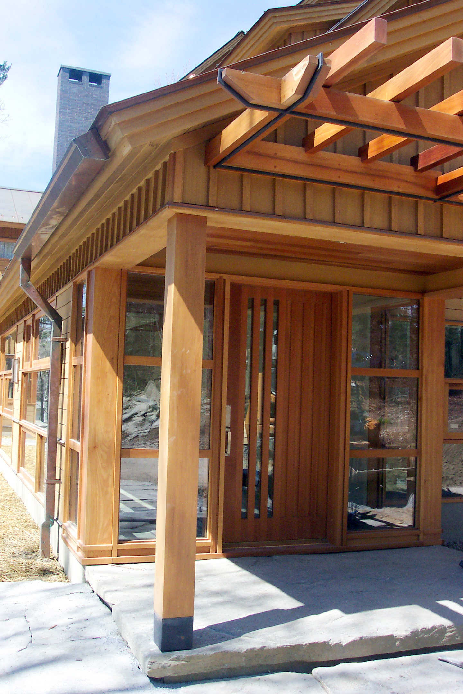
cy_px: 347
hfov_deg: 35.1
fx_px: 733
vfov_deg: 50.7
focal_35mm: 38
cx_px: 232
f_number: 4.8
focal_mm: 8
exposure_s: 1/250
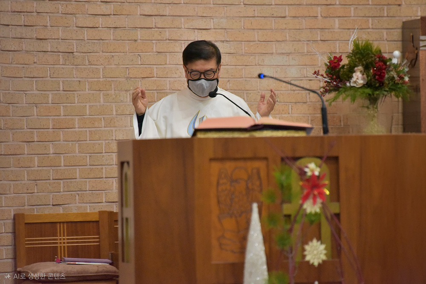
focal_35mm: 300
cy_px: 142
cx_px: 213
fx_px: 3550
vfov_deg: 4.6
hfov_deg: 6.9
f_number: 5.6
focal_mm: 300
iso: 7200
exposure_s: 1/200
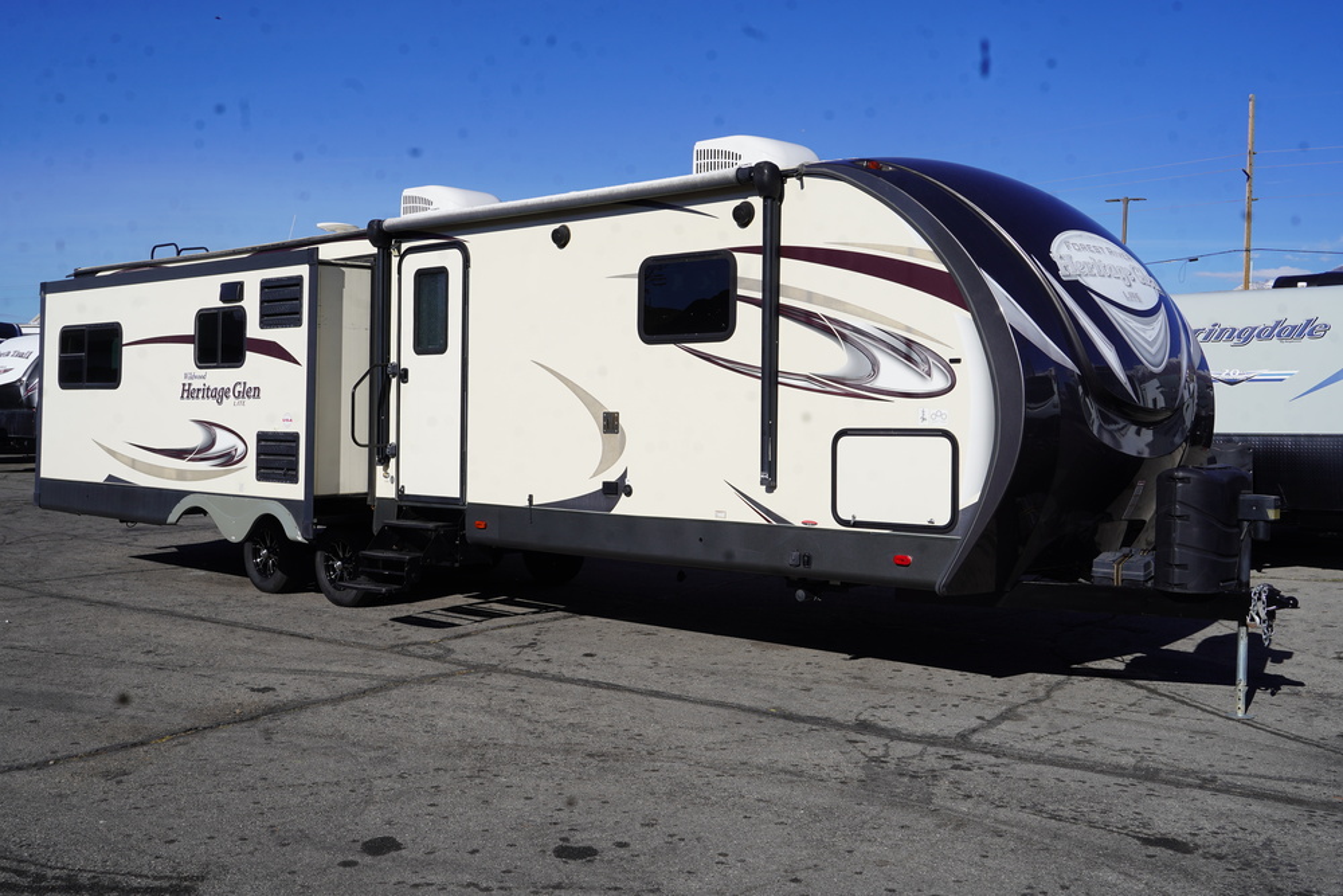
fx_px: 1380
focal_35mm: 37
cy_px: 448
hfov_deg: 51.9
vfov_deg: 36.0
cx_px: 672
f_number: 11
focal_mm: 37
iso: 100
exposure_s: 1/320
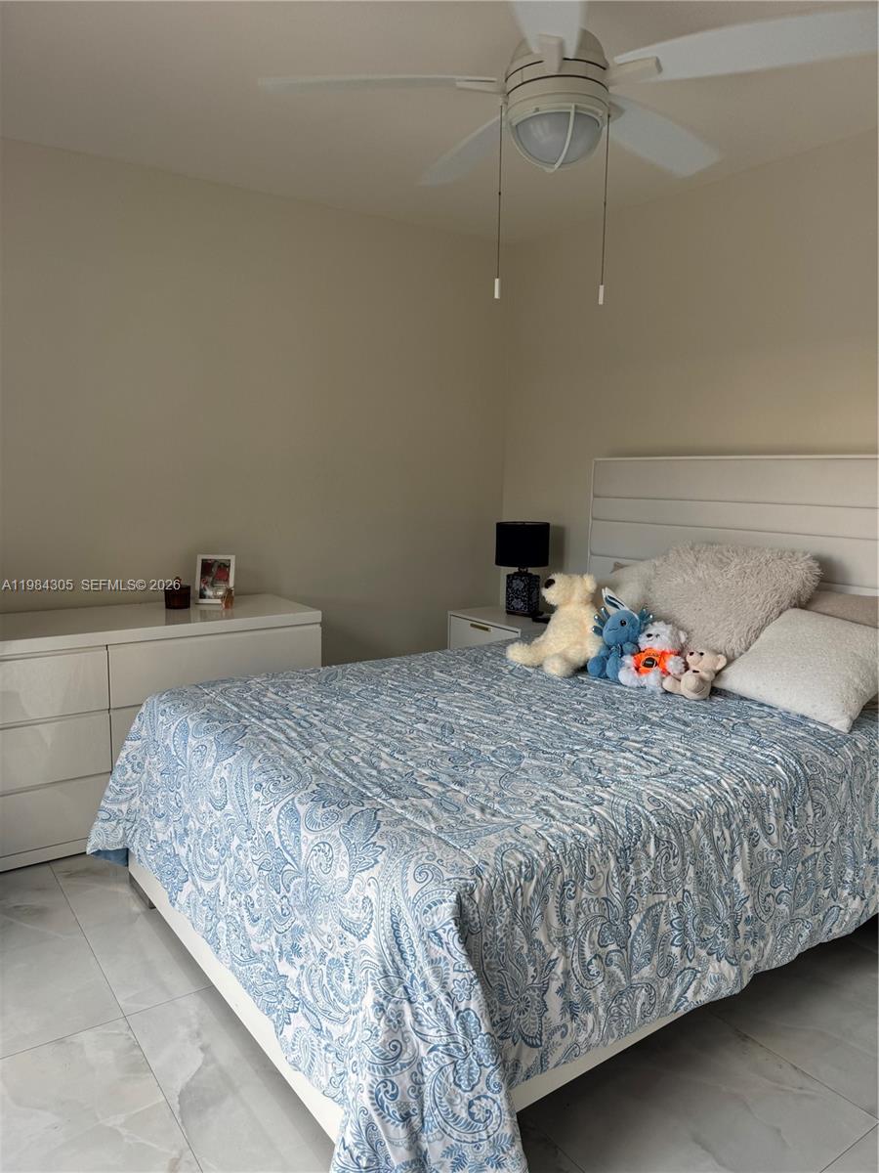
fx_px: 813
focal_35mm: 24
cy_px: 586
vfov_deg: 71.6
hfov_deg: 56.8
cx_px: 440
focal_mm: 6.76
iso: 50
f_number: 1.78
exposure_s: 1/125
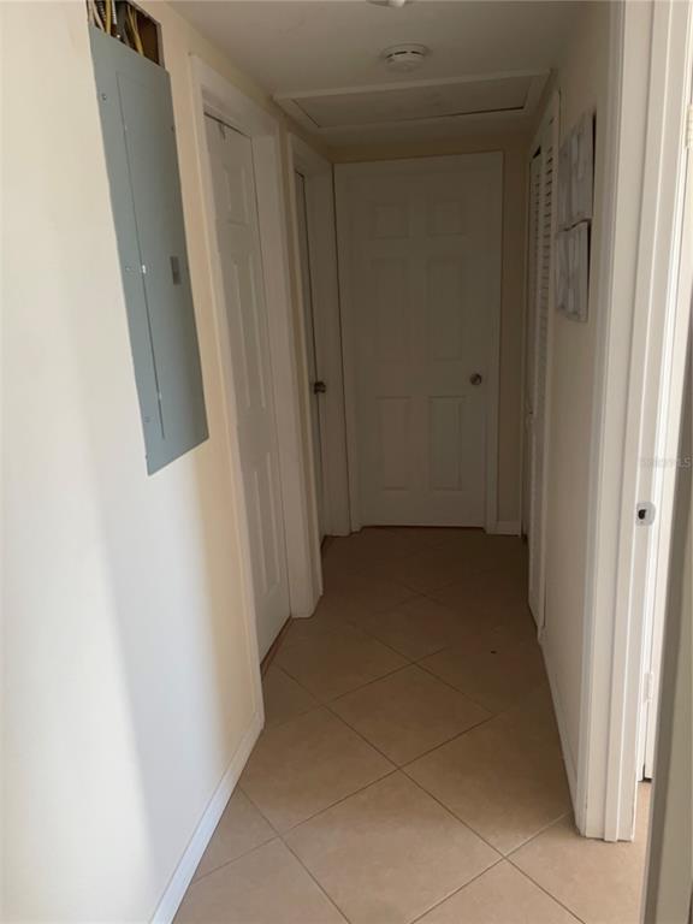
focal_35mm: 26
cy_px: 462
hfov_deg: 53.1
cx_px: 346
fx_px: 694
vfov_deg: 67.3
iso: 125
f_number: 1.6
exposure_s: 1/75
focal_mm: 4.2
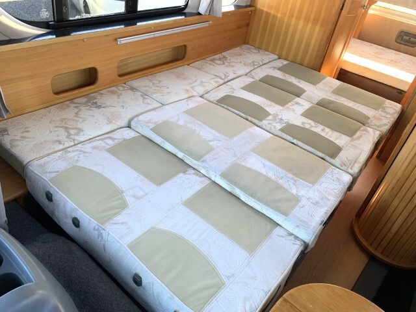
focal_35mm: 26
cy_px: 156
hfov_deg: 67.3
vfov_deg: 53.1
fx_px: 312
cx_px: 208
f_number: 1.8
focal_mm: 4.25
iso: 100
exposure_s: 1/98
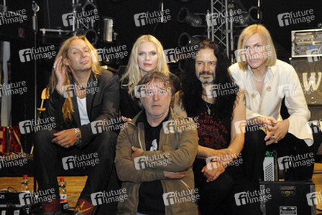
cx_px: 161
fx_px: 537
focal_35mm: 60
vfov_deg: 22.7
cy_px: 108
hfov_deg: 33.4
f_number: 5.6
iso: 800
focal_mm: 40
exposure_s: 1/100
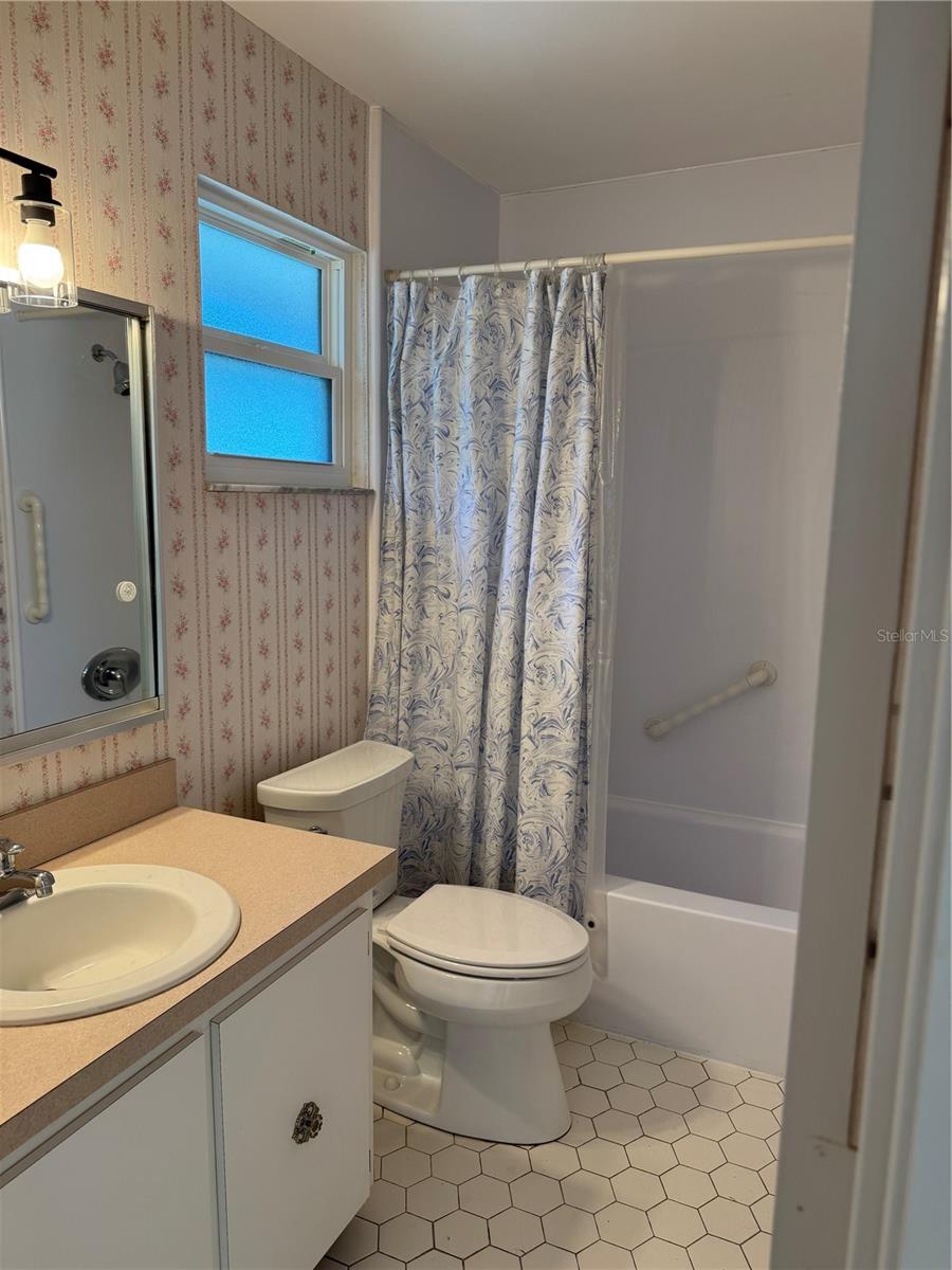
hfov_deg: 56.8
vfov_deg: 71.6
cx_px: 476
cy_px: 635
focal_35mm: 24
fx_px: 880
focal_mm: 6.76
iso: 100
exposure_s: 1/120
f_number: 1.78
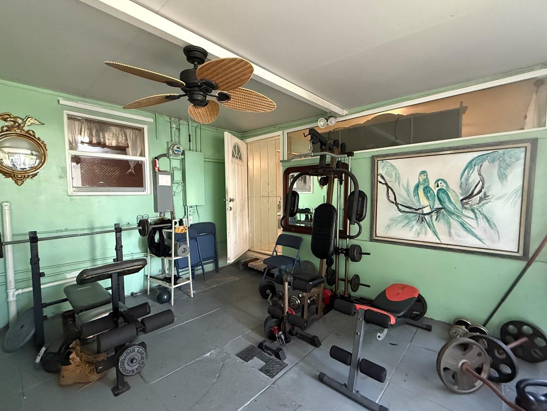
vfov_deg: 78.1
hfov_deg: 94.5
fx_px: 253
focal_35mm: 16
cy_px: 211
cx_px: 266
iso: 1000
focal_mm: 2.22
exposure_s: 1/60
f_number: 2.2
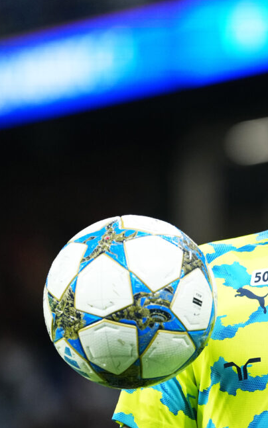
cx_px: 308
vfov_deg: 4.3
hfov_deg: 2.7
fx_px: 5660
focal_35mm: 484
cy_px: 212
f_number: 2.8
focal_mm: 200
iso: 2000
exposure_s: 1/1600
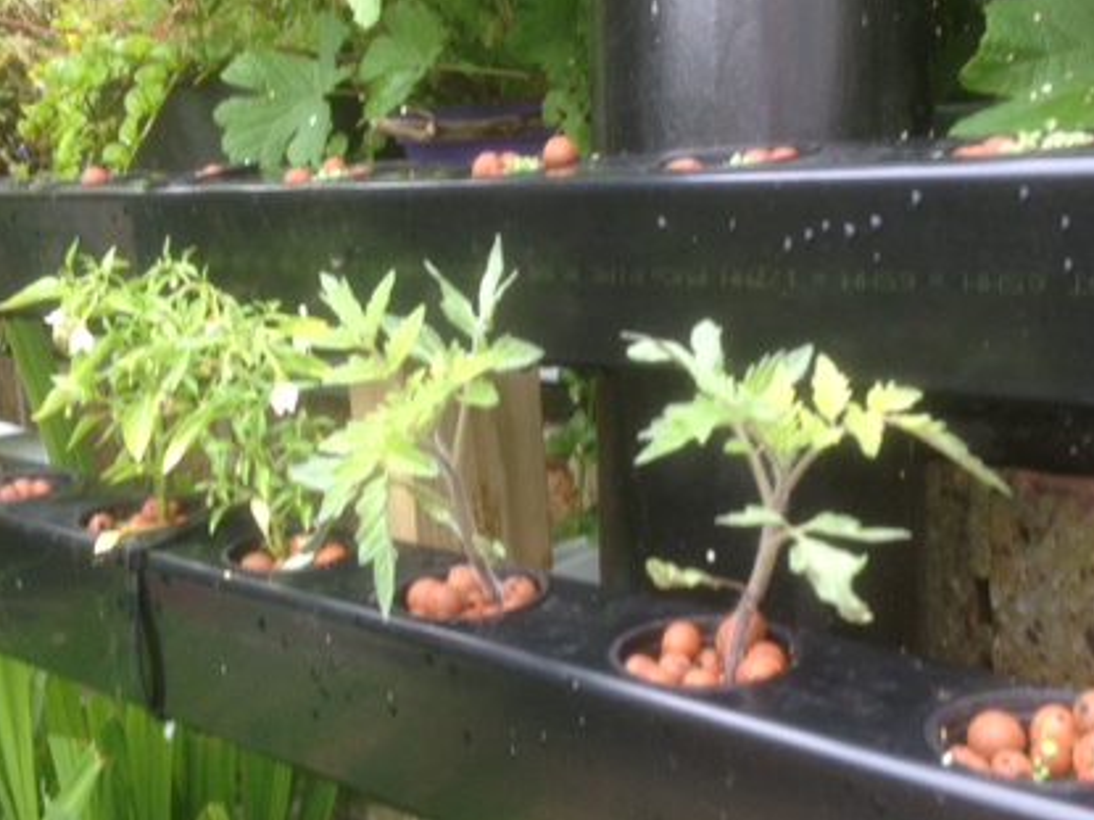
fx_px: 1706
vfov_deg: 27.0
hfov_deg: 35.5
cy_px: 401
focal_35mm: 54
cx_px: 504
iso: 80
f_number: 2.4
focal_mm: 4.28
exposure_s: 1/120
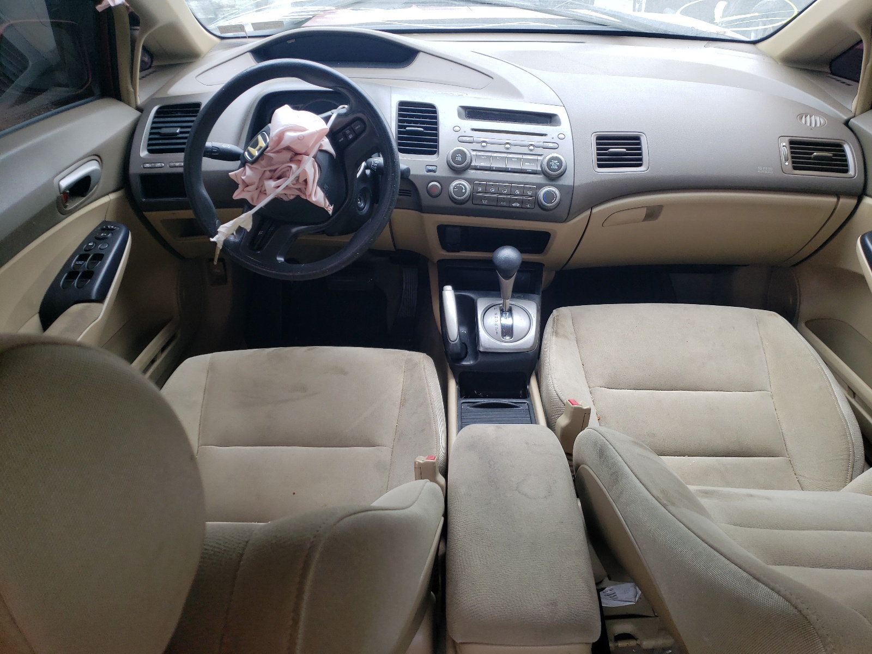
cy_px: 327
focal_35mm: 26
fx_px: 655
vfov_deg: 53.1
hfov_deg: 67.3
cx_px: 436
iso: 50
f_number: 1.5
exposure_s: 1/161
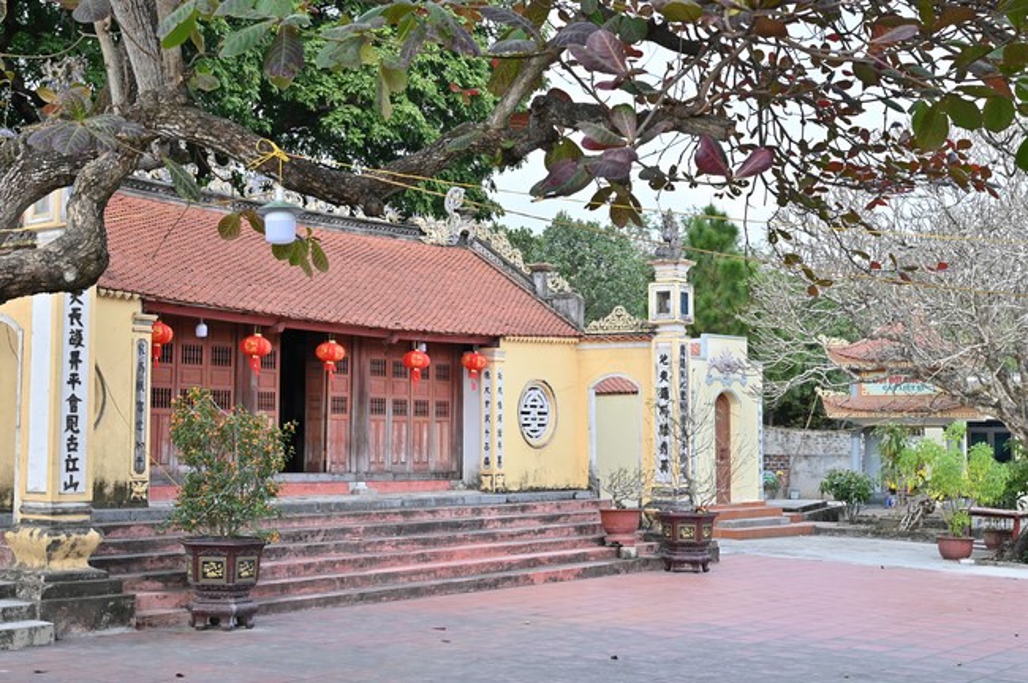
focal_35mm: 50
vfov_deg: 26.9
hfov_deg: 39.6
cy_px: 342
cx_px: 514
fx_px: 1426
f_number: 10
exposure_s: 1/60
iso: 125
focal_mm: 50
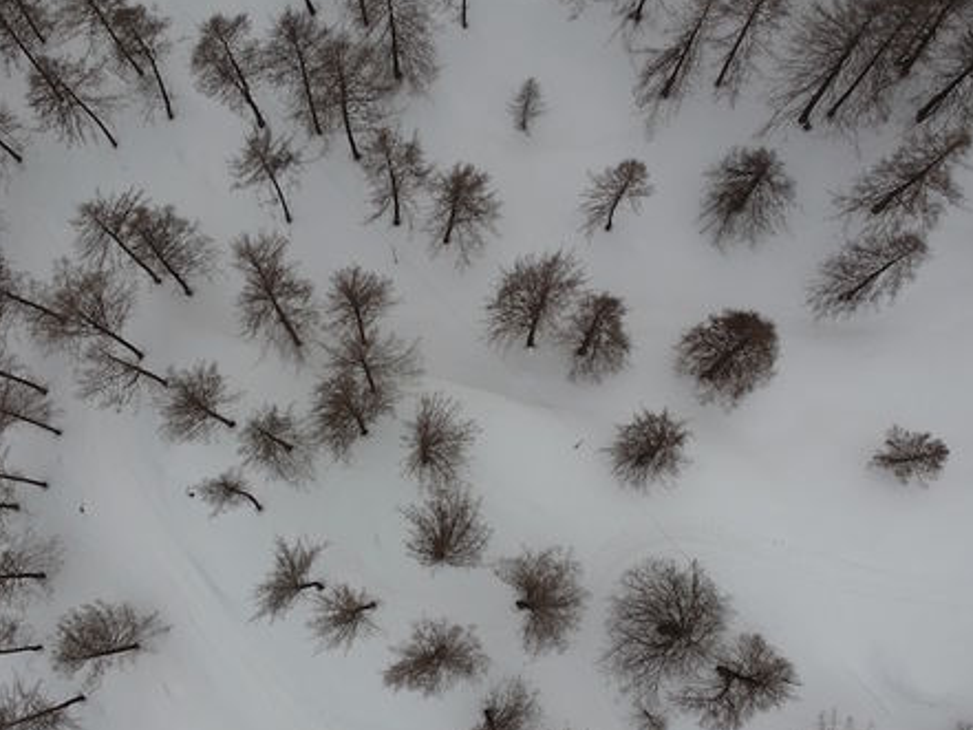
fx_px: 956
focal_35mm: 34
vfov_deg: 41.3
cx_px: 443
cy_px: 483
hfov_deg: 53.9
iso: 100
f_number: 2.6
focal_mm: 4.49
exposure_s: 1/2500
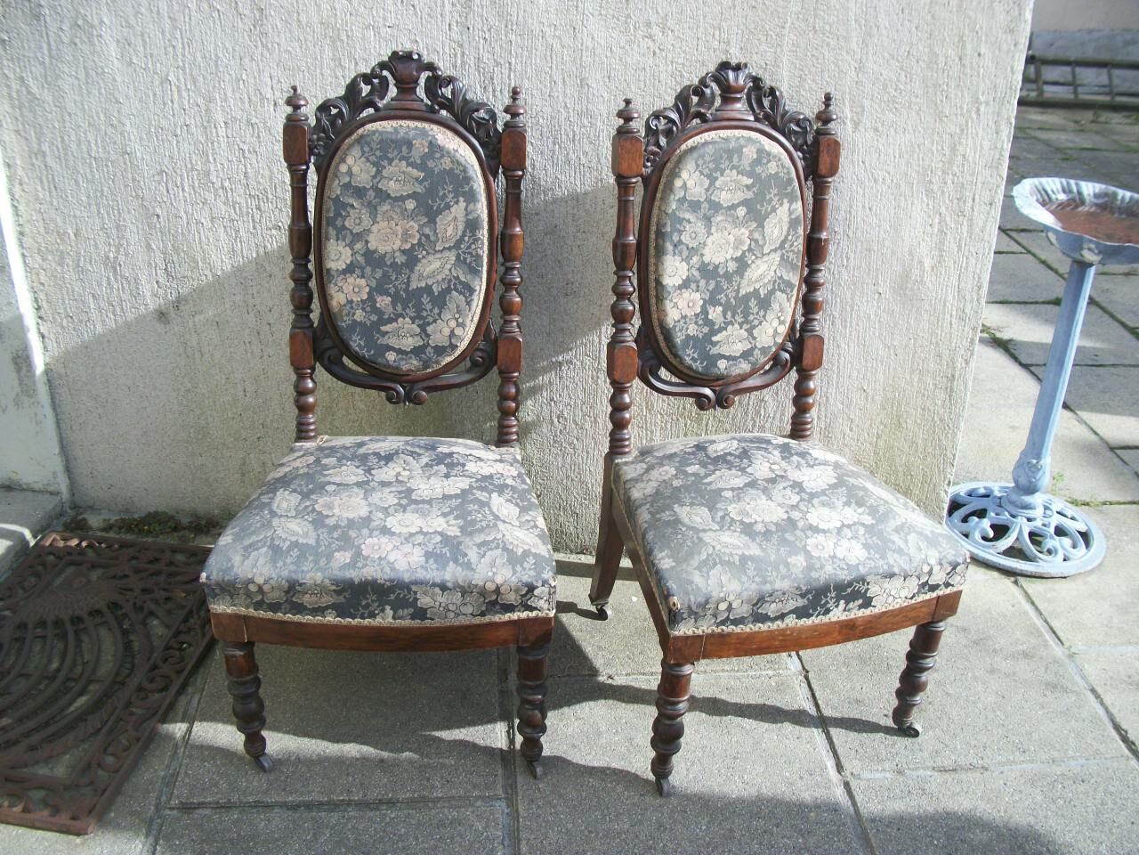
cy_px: 428
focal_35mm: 32
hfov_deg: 56.8
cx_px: 570
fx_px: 1053
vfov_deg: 44.2
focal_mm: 5.7
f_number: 8.8
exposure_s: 1/80
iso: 80
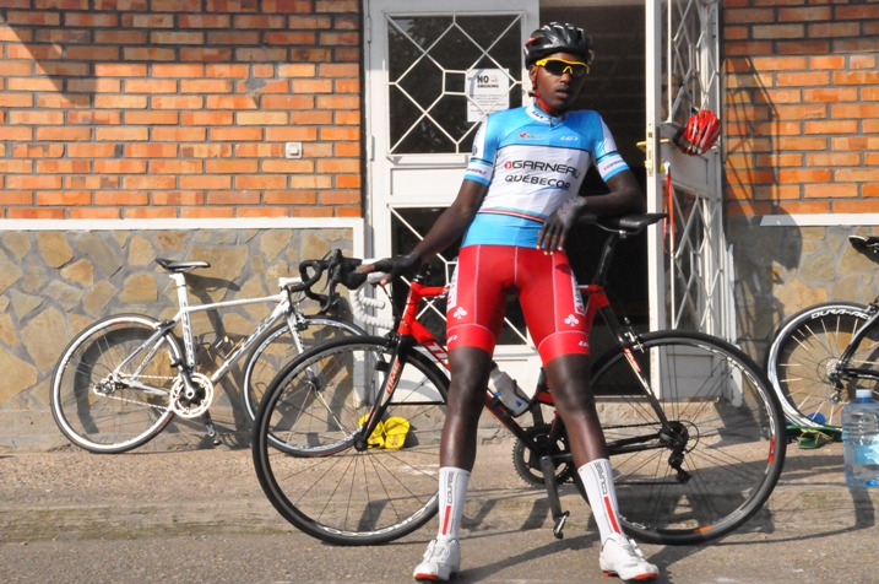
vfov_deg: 28.0
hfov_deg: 41.2
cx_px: 440
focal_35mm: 48
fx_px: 1170
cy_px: 292
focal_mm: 32
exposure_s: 1/2000
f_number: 22
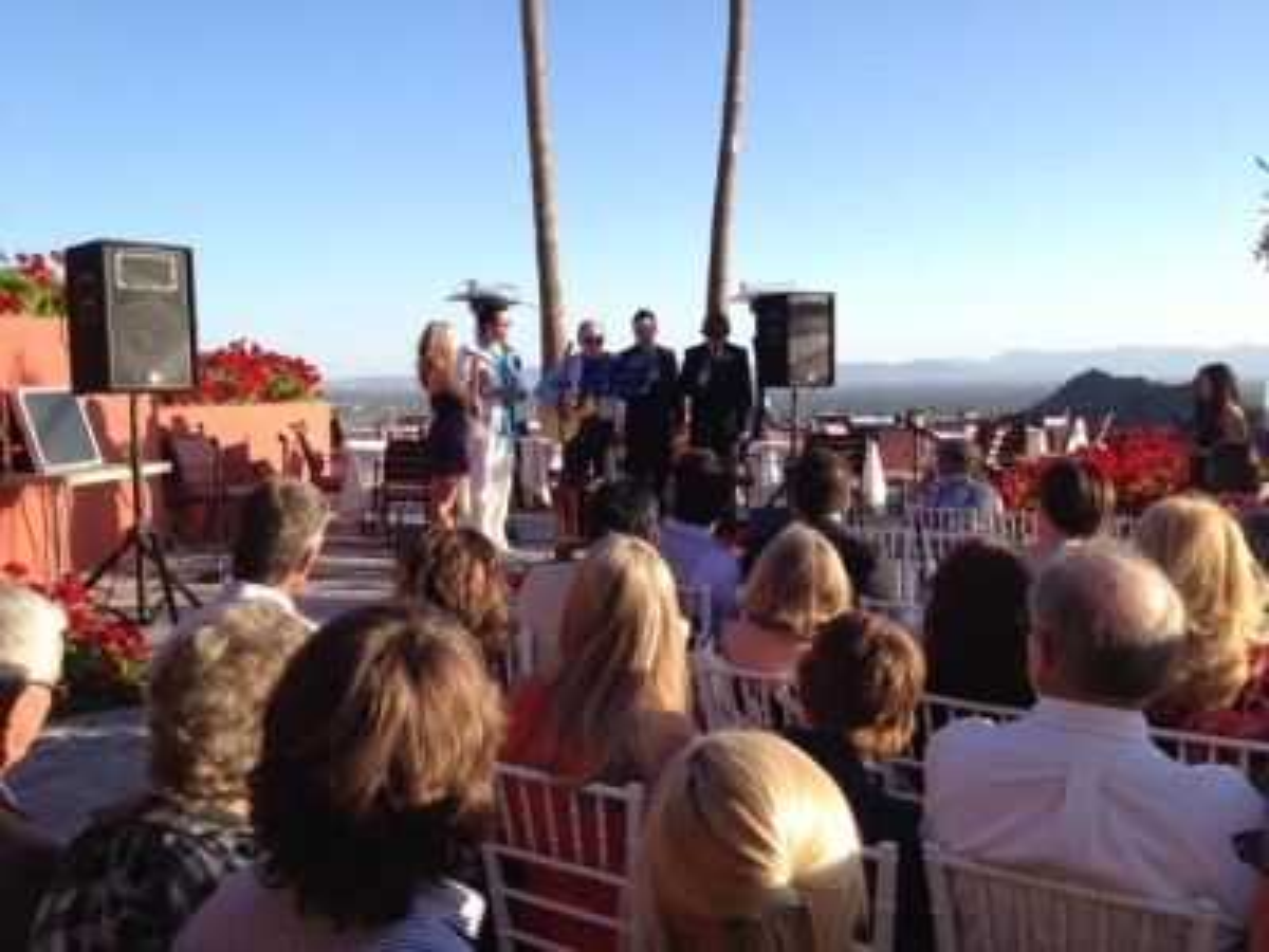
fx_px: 1283
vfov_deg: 40.7
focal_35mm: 35
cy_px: 476
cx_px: 634
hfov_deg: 52.6
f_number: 2.4
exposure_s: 1/665
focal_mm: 4.28
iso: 64
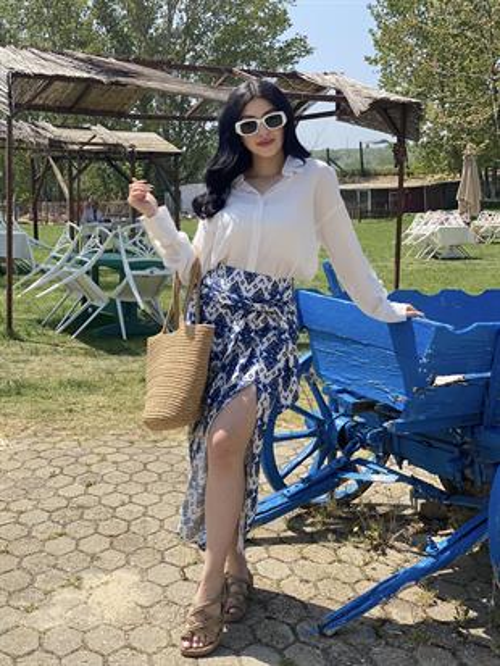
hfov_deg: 28.0
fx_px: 1001
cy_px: 333
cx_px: 250
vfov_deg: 36.8
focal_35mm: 52
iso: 20
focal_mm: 6
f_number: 2
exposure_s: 1/1065
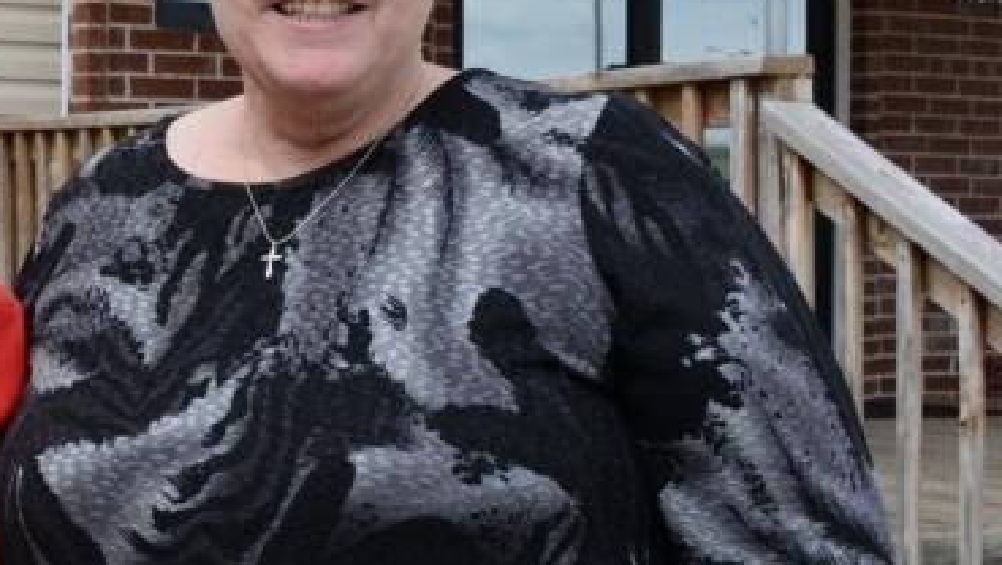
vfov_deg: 13.0
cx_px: -125
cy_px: 257
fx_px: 2472
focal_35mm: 93
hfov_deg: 21.6
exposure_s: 1/640
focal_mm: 32
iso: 800
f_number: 13
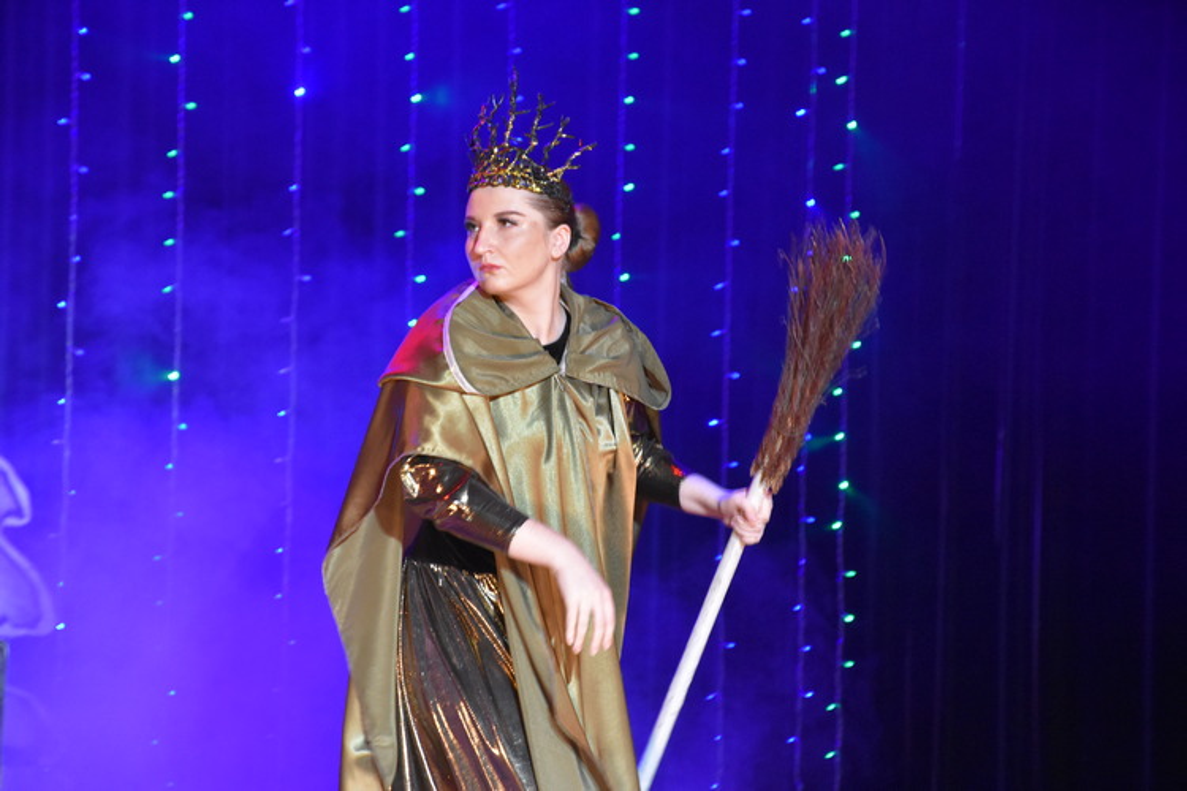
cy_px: 396
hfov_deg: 12.2
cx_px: 594
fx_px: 5539
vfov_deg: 8.2
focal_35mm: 168
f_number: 5.6
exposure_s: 1/60
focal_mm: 112
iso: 3200
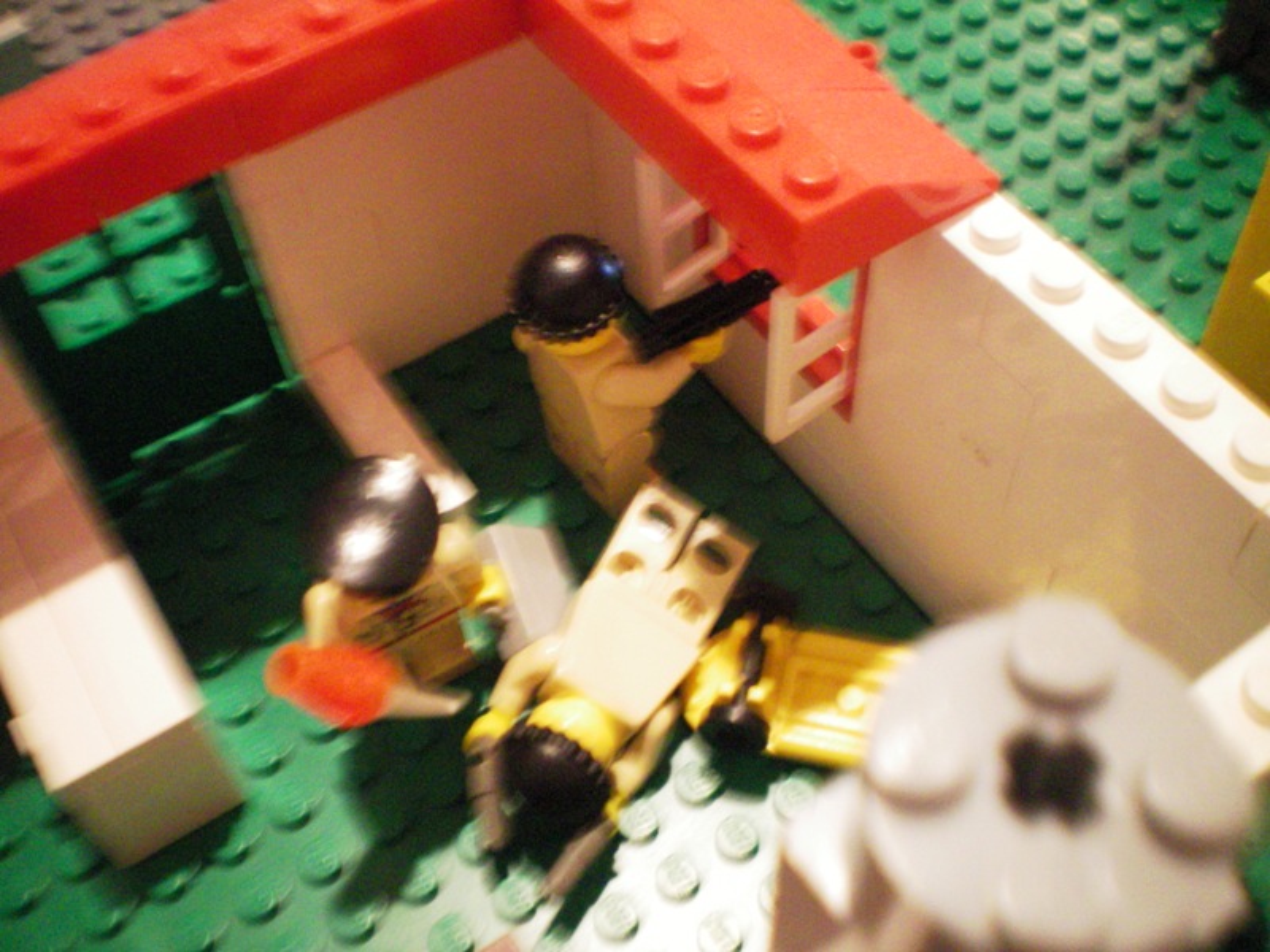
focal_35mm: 38
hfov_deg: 49.0
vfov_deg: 37.7
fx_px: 1394
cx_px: 635
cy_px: 476
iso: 400
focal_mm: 6.3
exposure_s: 1/8
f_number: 3.1
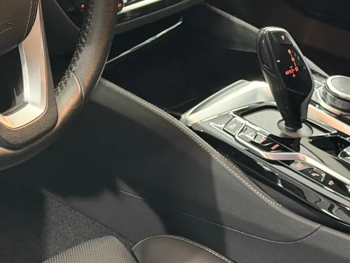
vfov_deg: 12.9
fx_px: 1143
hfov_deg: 17.2
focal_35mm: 113
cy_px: -6
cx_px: 34
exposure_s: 1/25
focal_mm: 6.76
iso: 400
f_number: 1.78
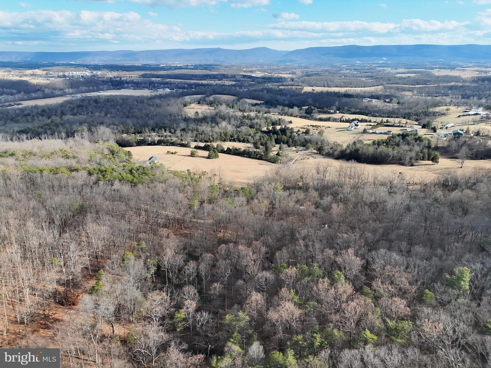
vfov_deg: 56.8
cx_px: 246
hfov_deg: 71.6
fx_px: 340
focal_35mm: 24
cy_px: 184
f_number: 1.7
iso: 370
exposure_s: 1/4000
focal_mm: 6.72
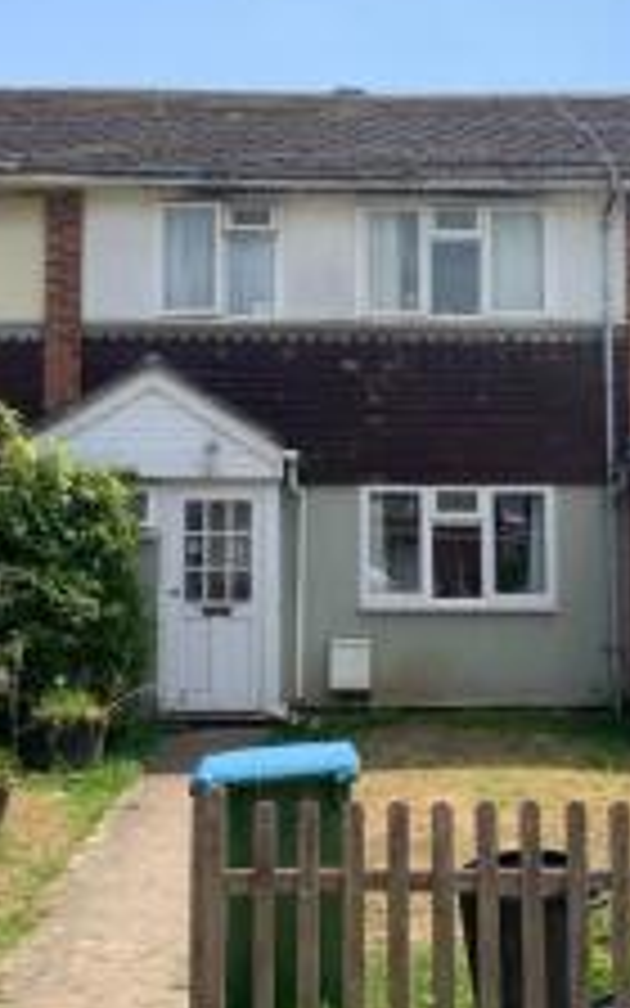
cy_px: 430
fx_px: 1429
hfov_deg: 24.8
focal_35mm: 52
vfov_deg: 38.8
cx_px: 371
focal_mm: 4.25
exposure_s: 1/2755
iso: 25
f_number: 1.8
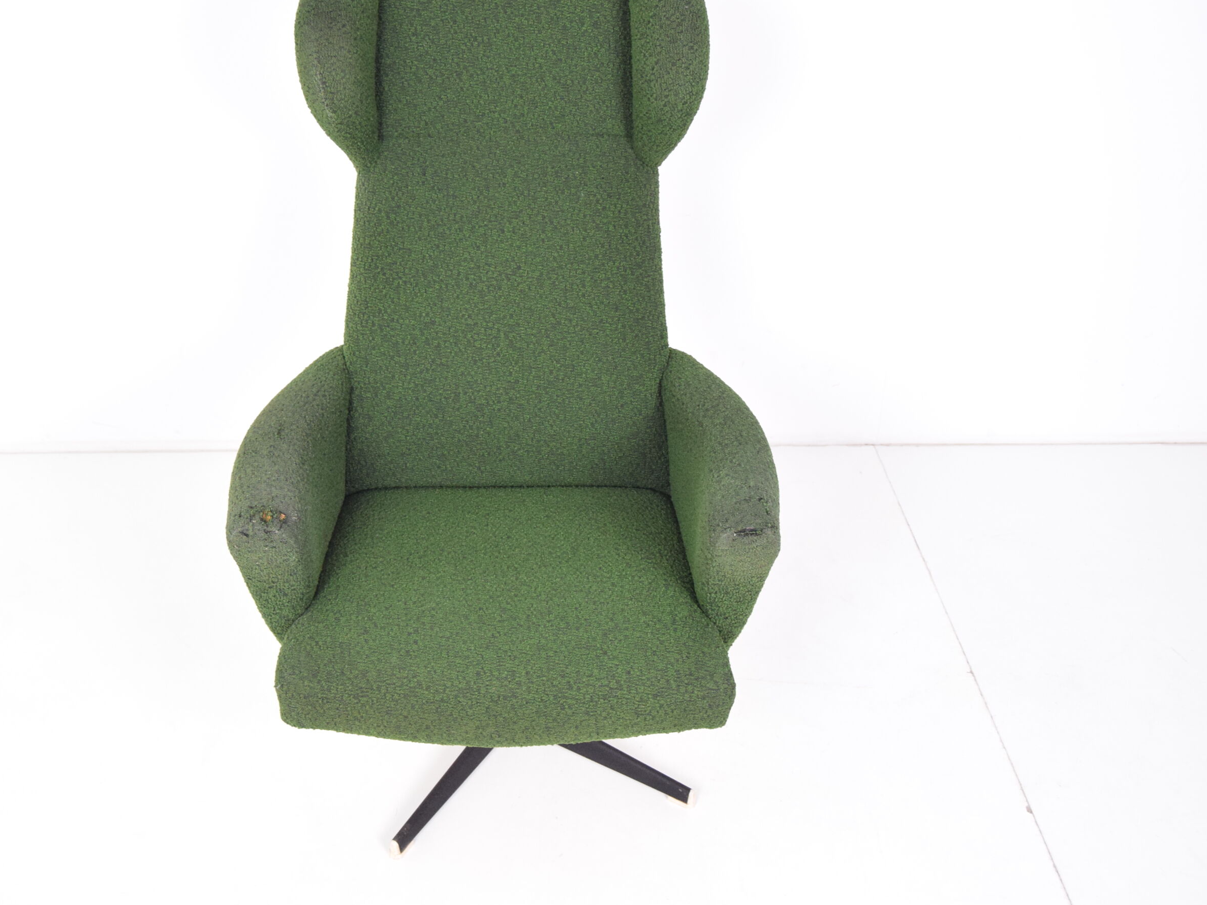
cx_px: 511
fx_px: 1395
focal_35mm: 40
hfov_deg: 46.6
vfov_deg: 35.9
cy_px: 420
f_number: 4.5
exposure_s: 1/80
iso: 1600
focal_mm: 22
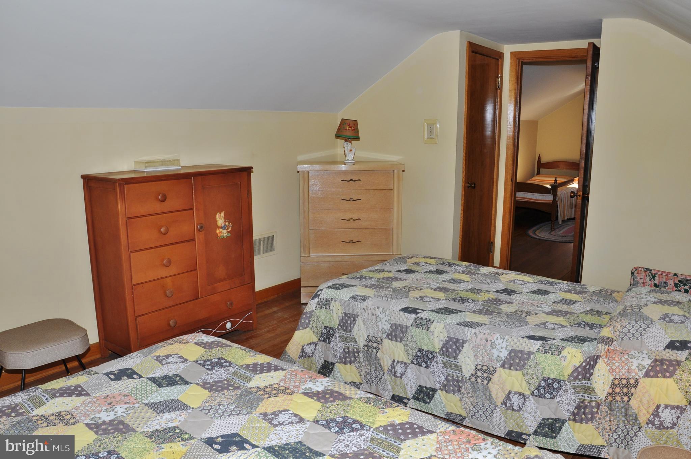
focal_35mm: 27
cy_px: 230
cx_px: 346
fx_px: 518
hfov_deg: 67.4
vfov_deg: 47.8
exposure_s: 1/60
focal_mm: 18
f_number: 8
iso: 200
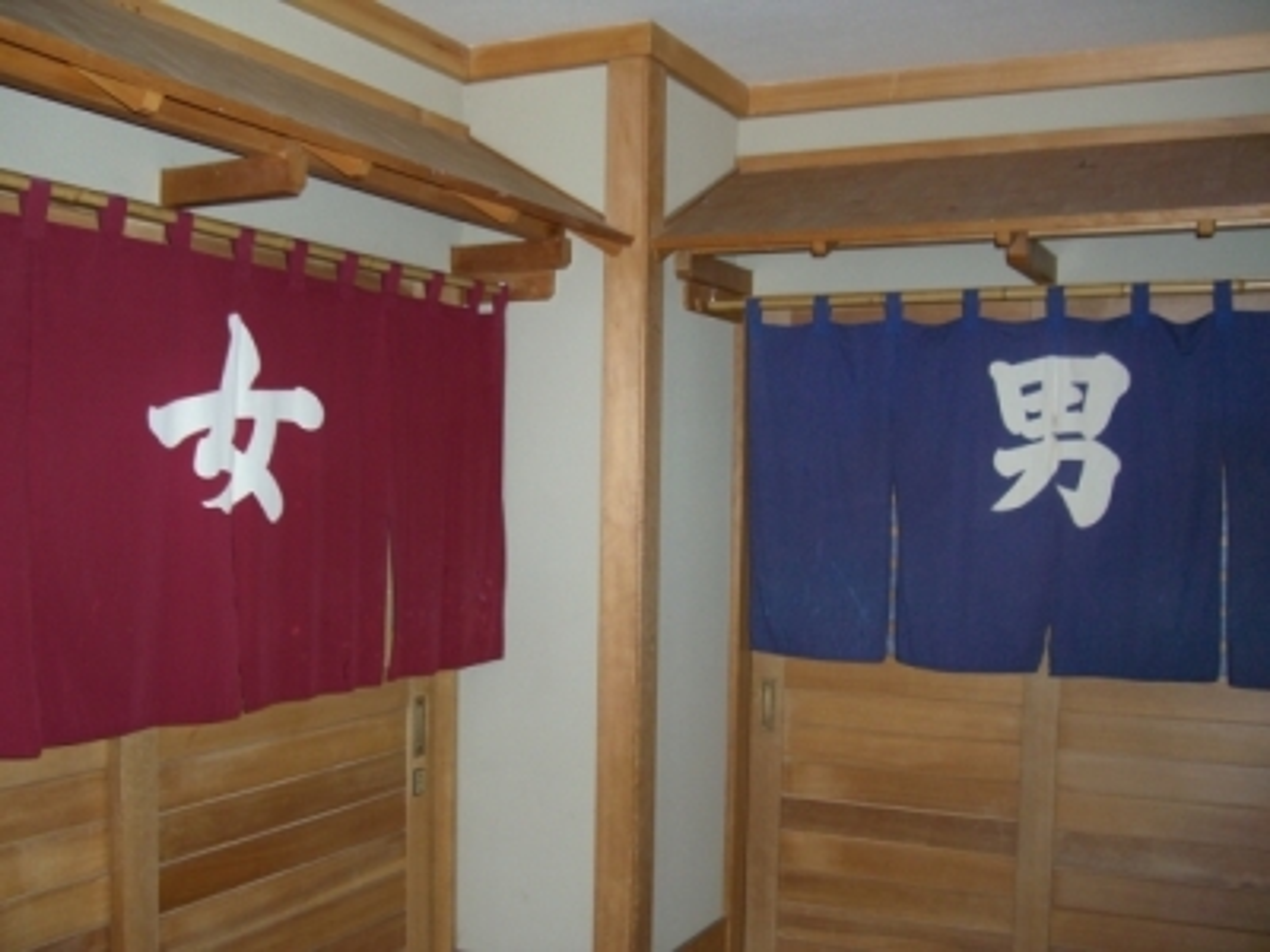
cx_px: 635
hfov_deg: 49.0
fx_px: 1394
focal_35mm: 38
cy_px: 476
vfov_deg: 37.7
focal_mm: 7.9
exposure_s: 1/60
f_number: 2.8
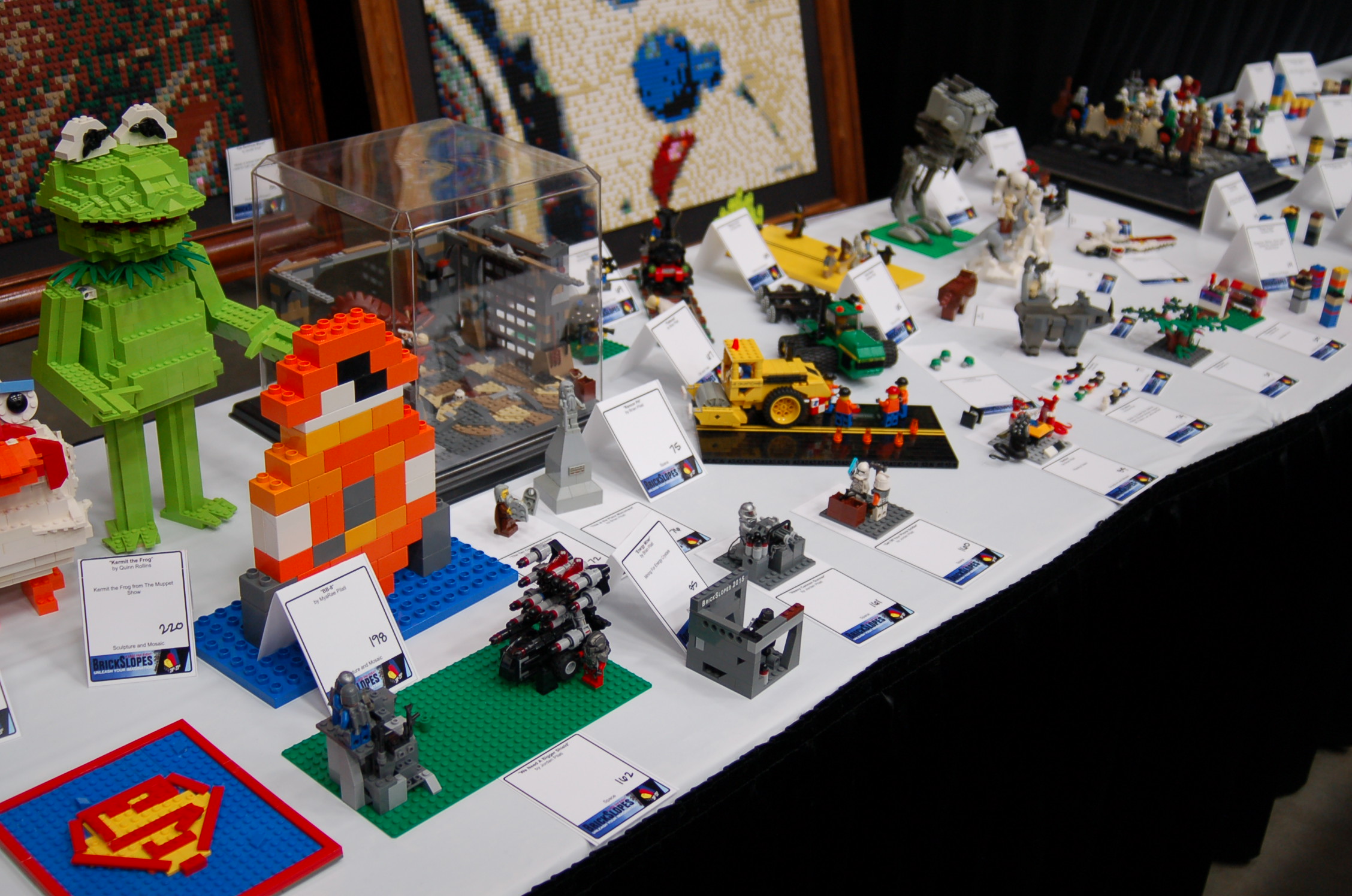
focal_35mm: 42
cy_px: 448
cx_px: 676
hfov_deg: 46.5
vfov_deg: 31.8
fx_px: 1575
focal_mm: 28
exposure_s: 1/50
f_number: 3.5
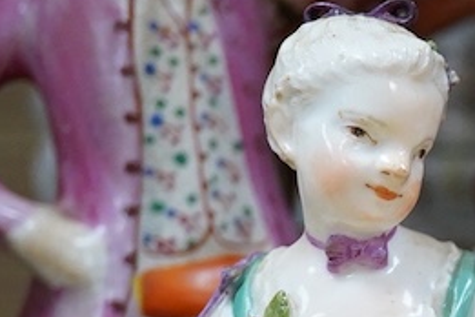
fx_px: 2560
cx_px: 976
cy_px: 554
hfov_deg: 9.8
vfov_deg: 6.9
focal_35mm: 194
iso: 2500
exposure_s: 1/160
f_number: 8
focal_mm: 30
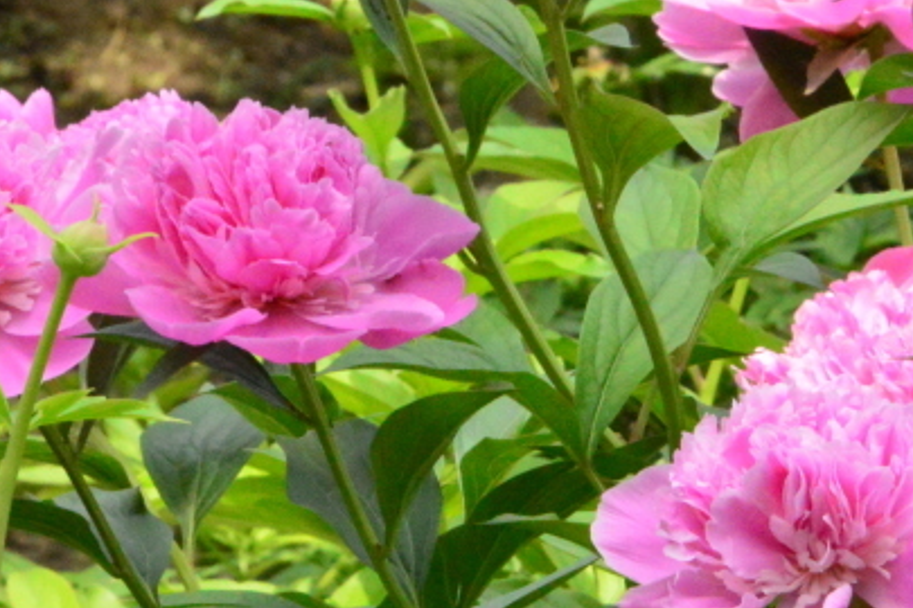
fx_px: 18747
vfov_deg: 1.9
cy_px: 170
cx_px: 692
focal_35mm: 739
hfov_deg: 2.8
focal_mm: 195
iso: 5600
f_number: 32
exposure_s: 1/250
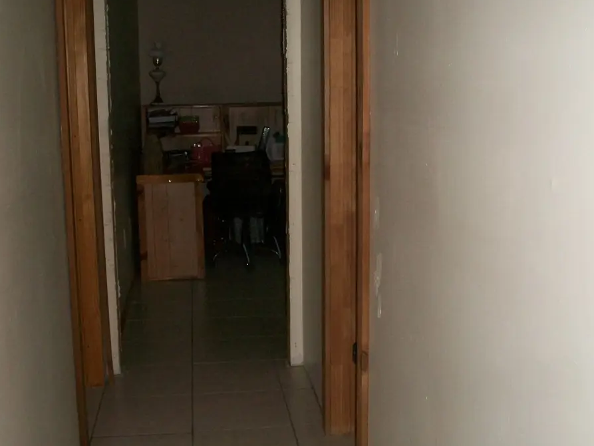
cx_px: 287
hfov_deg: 43.8
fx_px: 738
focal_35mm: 43
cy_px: 232
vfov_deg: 33.6
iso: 160
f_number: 2.9
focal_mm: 5.7
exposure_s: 1/30
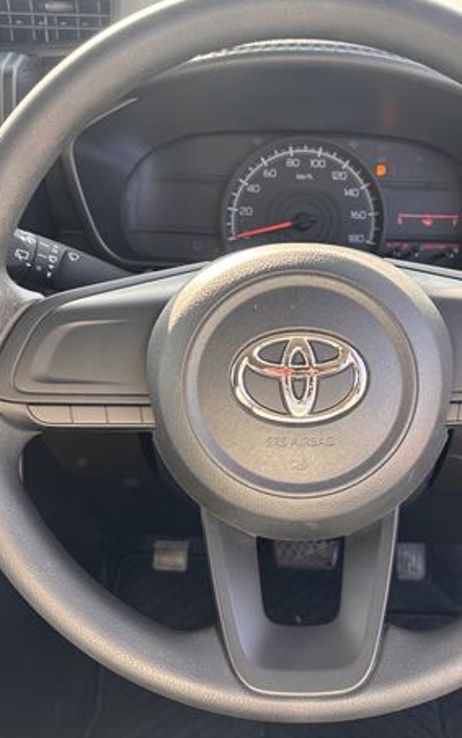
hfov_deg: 32.7
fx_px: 785
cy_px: 353
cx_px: 279
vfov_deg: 50.3
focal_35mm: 39
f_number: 1.6
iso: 80
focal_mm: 5.96
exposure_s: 1/121
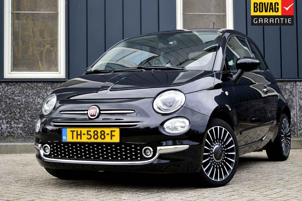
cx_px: 151
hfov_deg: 29.9
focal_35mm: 68
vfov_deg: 20.2
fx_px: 566
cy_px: 100
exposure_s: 1/40
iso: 800
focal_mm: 45
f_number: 5
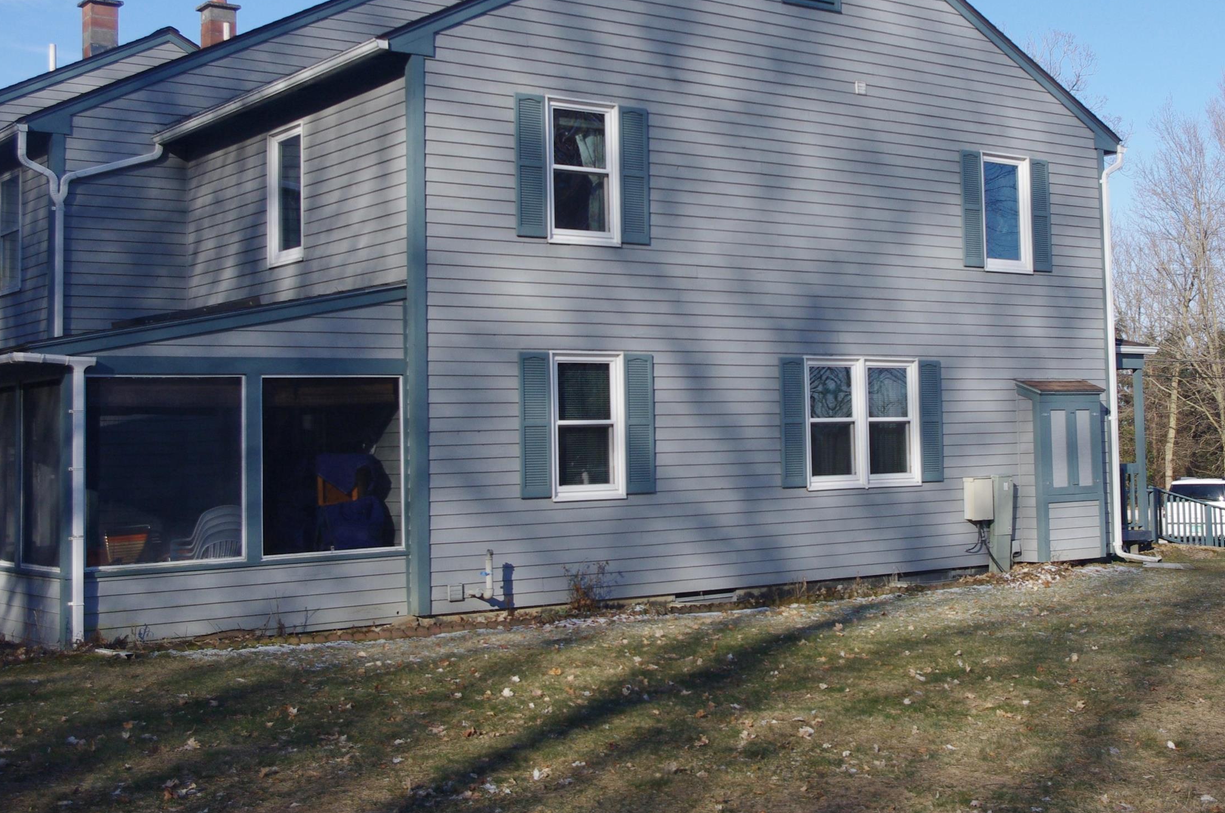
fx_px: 1699
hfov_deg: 39.5
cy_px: 329
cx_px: 729
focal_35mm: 50
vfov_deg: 26.9
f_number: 5.6
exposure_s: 1/1600
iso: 400
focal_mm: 24.38
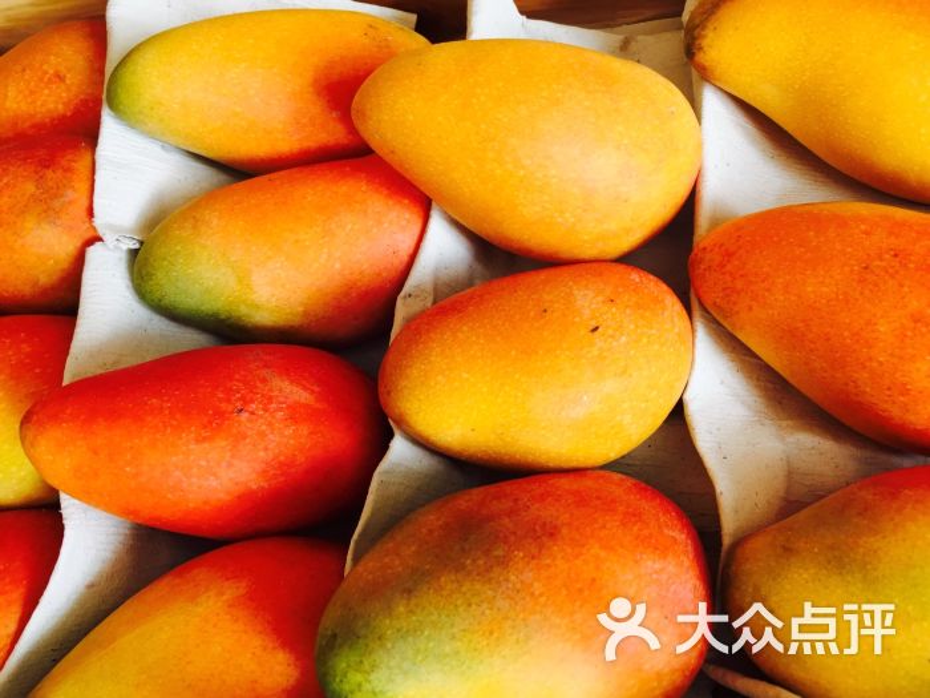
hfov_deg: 61.7
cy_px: 349
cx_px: 465
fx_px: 779
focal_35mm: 29
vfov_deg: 48.2
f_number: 2.2
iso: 40
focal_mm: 4.15
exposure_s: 1/50
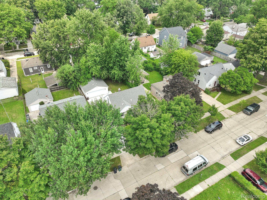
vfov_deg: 56.8
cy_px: 100
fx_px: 185
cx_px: 134
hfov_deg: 71.6
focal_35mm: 24
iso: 100
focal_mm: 12.29
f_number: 2.8
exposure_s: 1/400
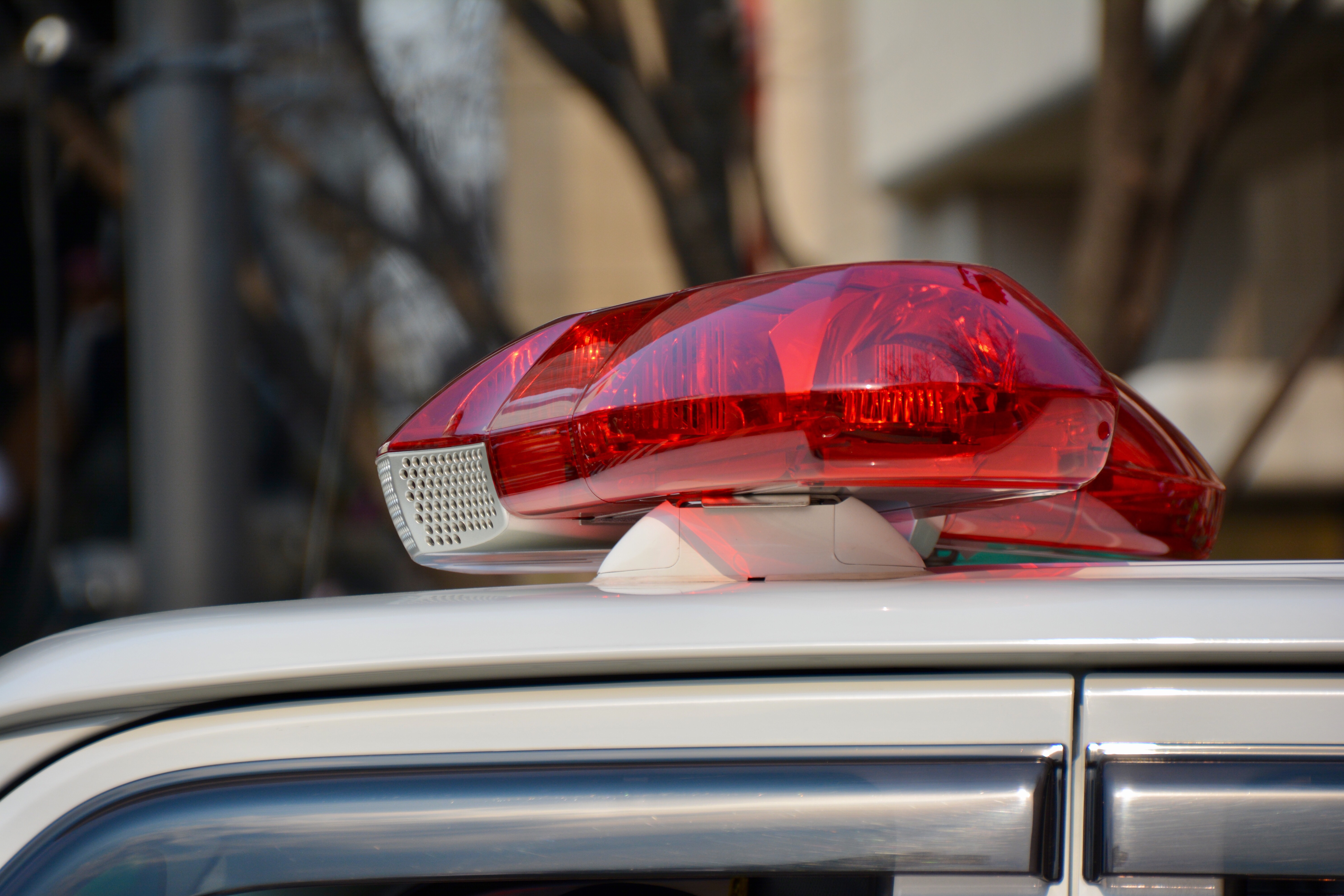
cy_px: 448
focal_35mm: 331
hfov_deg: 6.2
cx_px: 672
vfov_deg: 4.2
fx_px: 12356
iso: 200
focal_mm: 220
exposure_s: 1/800
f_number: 7.1
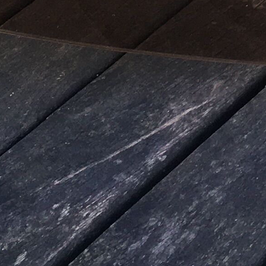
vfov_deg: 8.8
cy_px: -399
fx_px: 1547
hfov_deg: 9.8
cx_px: 61
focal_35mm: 178
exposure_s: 1/100
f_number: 2.2
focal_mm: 4.15
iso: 32
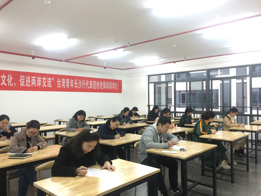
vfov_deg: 48.2
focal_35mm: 29
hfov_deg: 61.7
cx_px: 130
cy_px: 98
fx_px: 219
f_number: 2.2
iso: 160
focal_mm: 4.15
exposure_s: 1/33
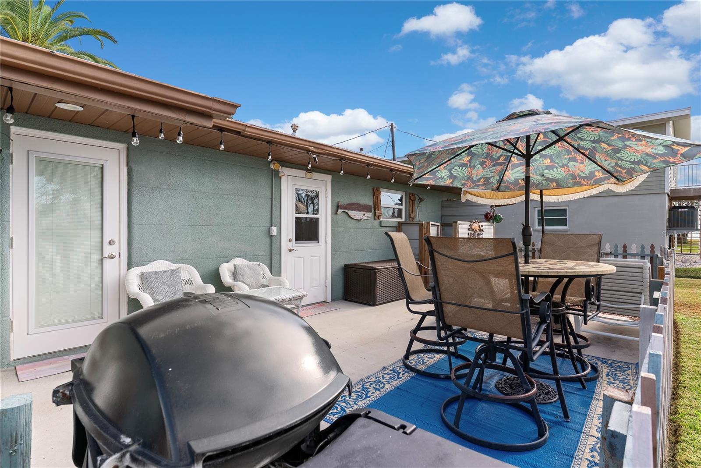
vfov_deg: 67.4
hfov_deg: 90.0
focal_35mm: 18
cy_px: 234
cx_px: 350
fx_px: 351
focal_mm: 18
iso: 100
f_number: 8
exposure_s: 1/30
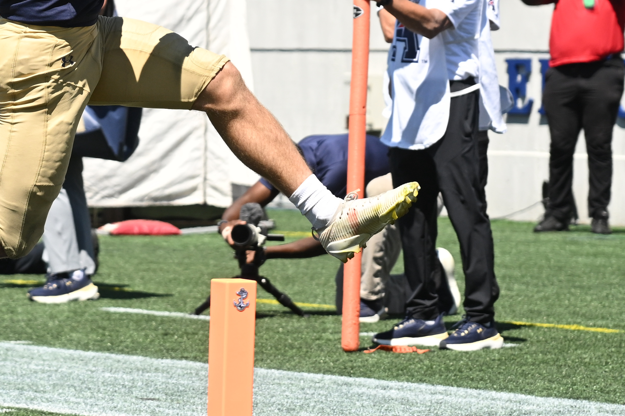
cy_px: 73
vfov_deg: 4.4
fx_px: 5449
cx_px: 54
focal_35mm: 314
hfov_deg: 6.5
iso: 250
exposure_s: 1/2000
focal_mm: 96
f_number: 4
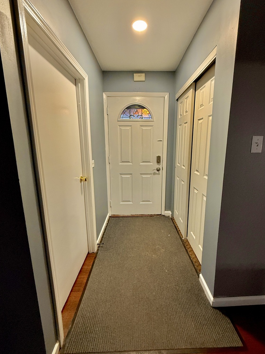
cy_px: 169
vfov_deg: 98.1
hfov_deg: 81.7
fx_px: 153
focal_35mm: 15
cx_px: 141
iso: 200
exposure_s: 1/60
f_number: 2.2
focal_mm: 2.22
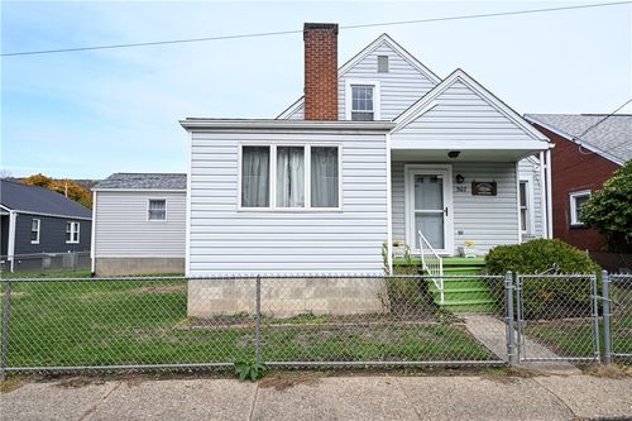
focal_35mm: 24
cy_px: 210
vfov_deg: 53.1
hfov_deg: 73.8
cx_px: 316
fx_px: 421
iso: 100
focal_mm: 16
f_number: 8
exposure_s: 1/100
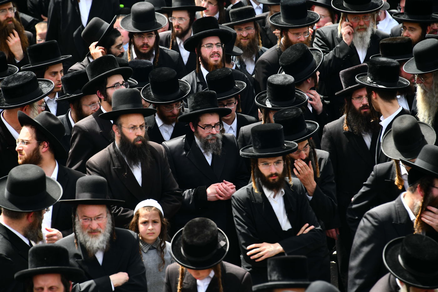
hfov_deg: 6.9
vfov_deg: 4.6
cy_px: 146
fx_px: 3649
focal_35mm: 300
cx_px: 219
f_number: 8
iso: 125
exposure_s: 1/160
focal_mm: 300
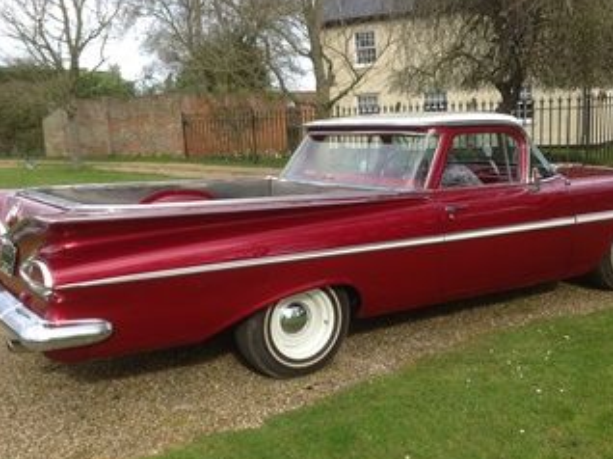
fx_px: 779
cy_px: 252
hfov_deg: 42.9
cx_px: 339
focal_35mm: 44
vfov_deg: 32.8
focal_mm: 4.28
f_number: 2.4
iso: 50
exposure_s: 1/496
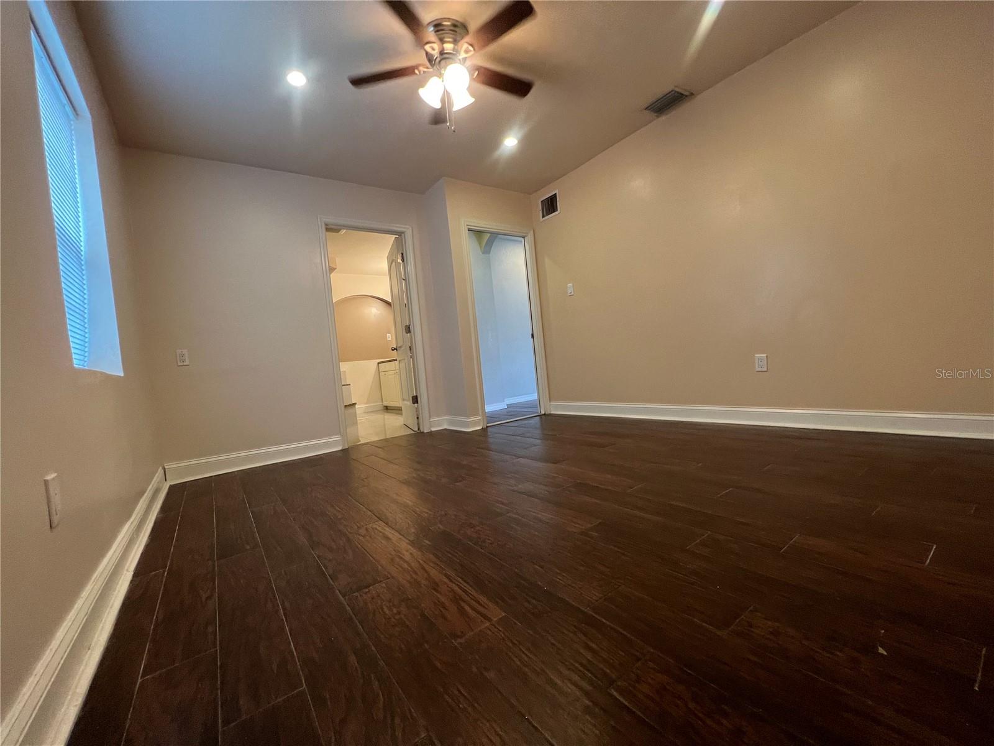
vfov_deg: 89.9
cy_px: 373
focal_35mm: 13
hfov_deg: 106.2
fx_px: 373
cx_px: 497
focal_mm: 1.57
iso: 200
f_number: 1.8
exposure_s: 1/60
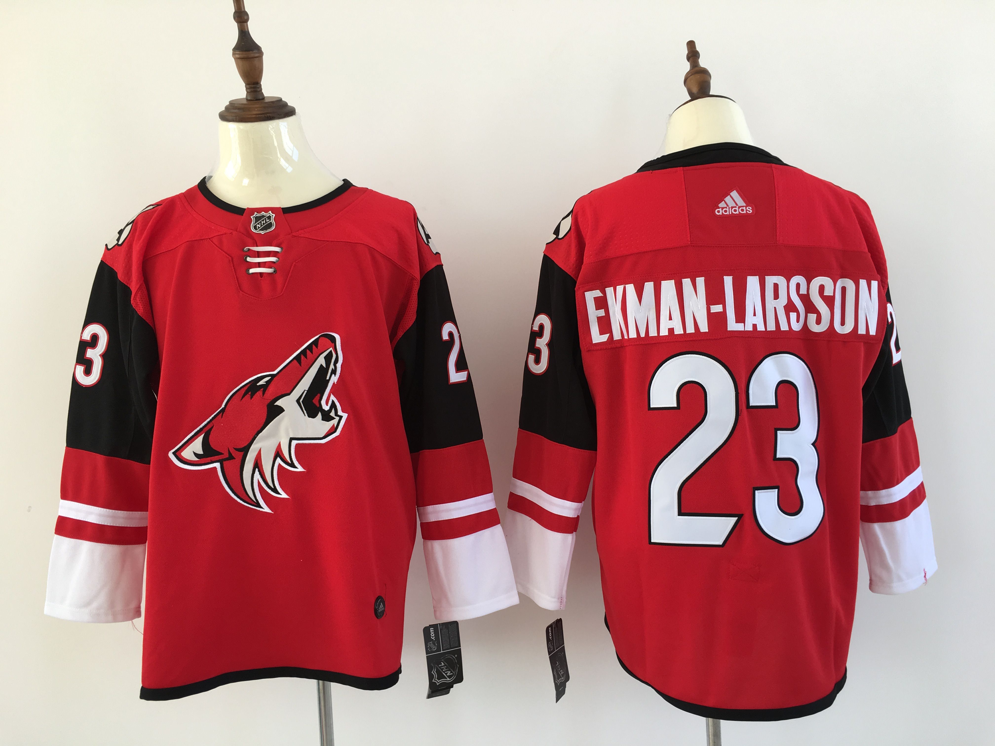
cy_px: 373
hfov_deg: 61.7
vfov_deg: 48.2
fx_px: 834
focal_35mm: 29
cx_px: 498
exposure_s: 1/100
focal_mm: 4.15
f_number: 2.2
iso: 25
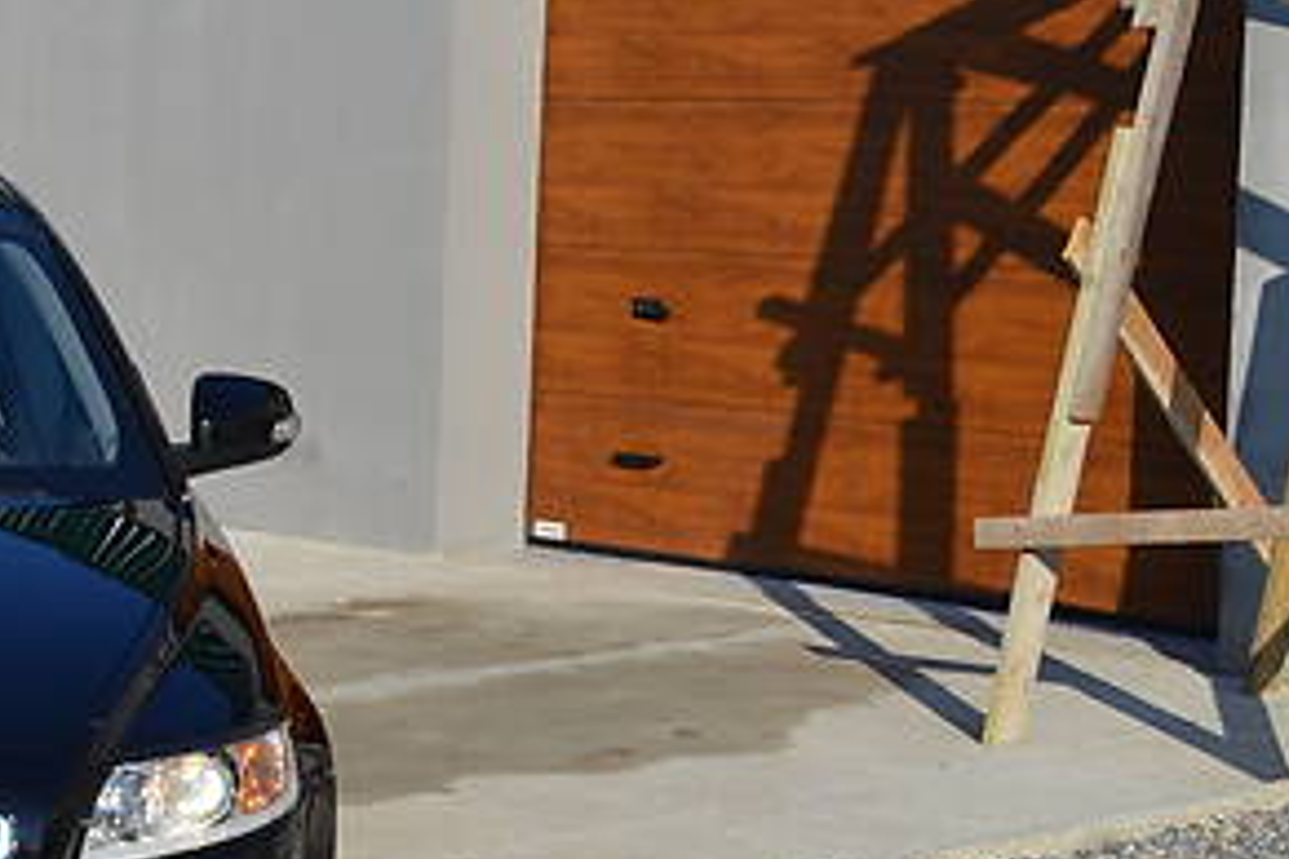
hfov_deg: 19.7
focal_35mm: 99
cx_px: -159
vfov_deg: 13.8
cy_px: 294
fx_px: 3544
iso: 100
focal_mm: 24
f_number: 8
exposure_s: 1/250
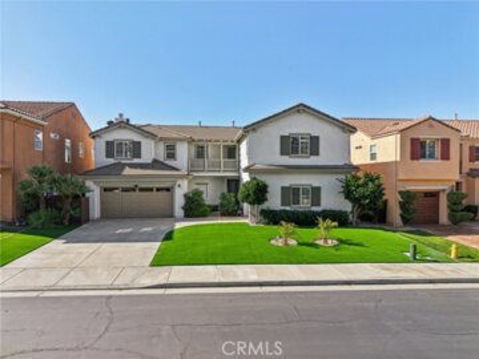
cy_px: 180
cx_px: 240
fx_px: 332
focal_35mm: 24
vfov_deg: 56.8
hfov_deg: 71.6
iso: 160
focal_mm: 8.7
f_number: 1.8
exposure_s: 1/2500
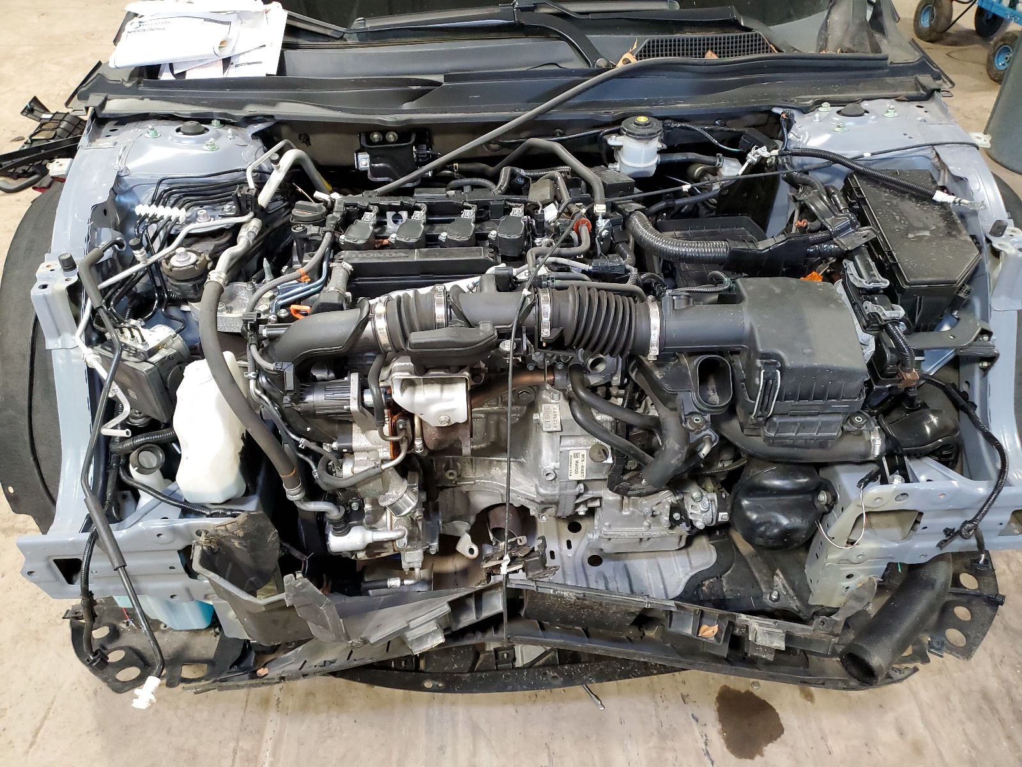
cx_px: 511
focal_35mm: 26
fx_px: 768
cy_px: 384
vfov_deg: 53.1
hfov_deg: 67.3
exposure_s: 1/60.2
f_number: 1.5
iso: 313
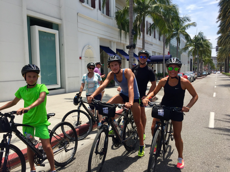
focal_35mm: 29
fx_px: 193
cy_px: 86
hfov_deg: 61.7
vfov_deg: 48.2
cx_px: 115
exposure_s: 1/1464
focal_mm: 4.15
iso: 32
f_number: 2.2
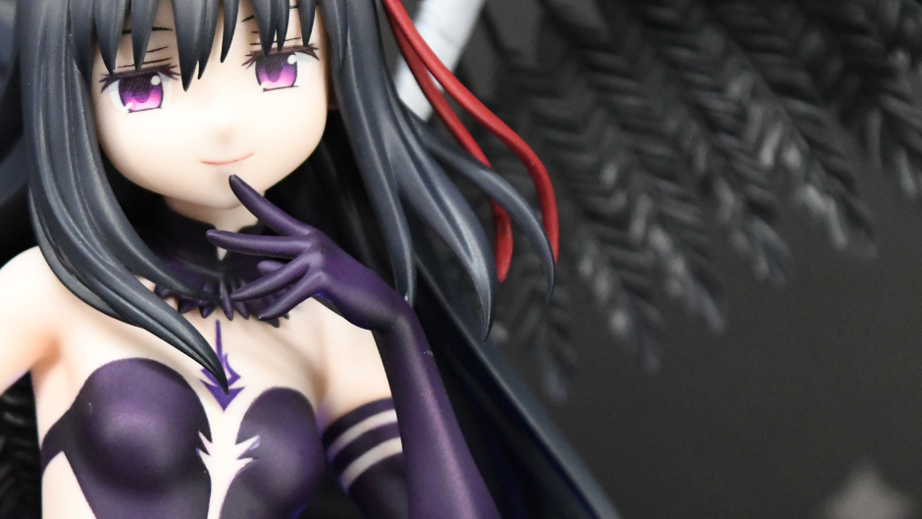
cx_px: 184
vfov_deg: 8.2
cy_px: 241
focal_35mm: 149
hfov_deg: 14.4
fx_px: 3641
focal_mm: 55
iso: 7200
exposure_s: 1/800
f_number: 5.6
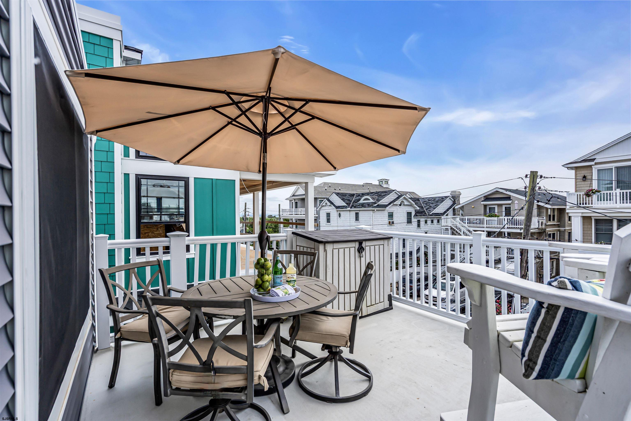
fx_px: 280
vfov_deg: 73.7
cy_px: 210
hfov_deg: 96.7
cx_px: 316
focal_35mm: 16
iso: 200
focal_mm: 16
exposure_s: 1/500
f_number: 8
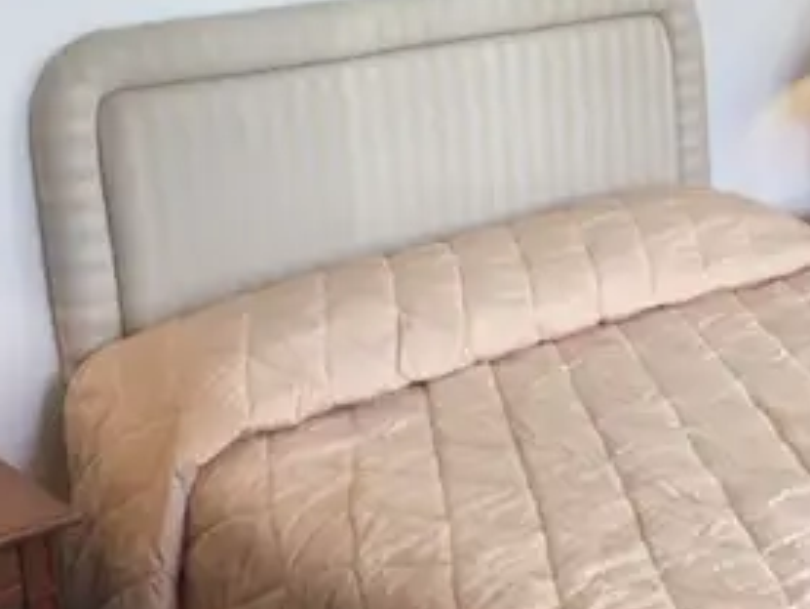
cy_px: 243
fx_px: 1568
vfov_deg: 21.9
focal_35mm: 67
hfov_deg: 28.8
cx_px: 512
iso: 40
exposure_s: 1/100
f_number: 2.2
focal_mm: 4.15
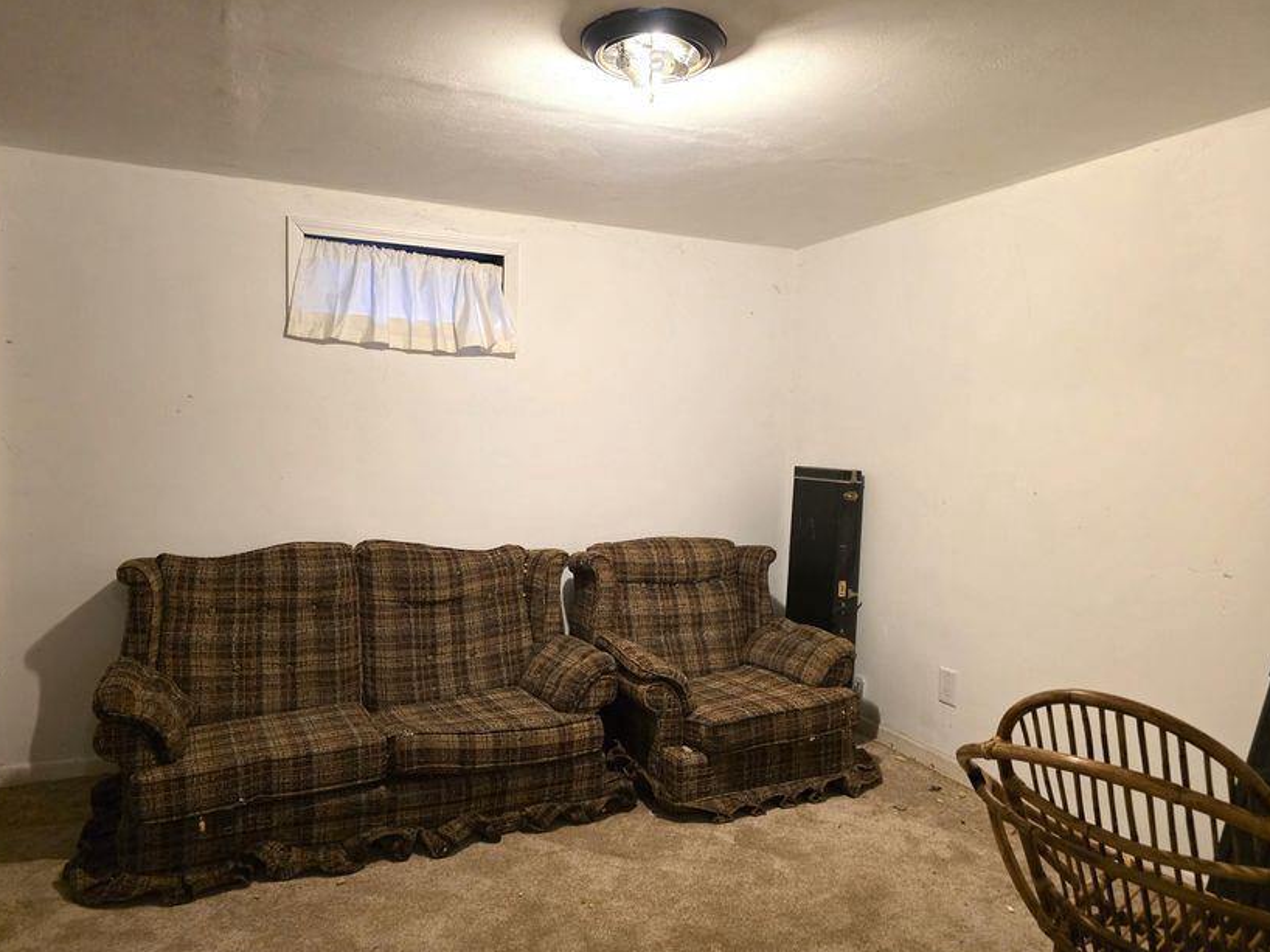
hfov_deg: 71.6
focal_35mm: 24
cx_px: 620
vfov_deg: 56.8
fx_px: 880
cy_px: 467
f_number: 1.7
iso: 800
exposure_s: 1/120
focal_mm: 6.3
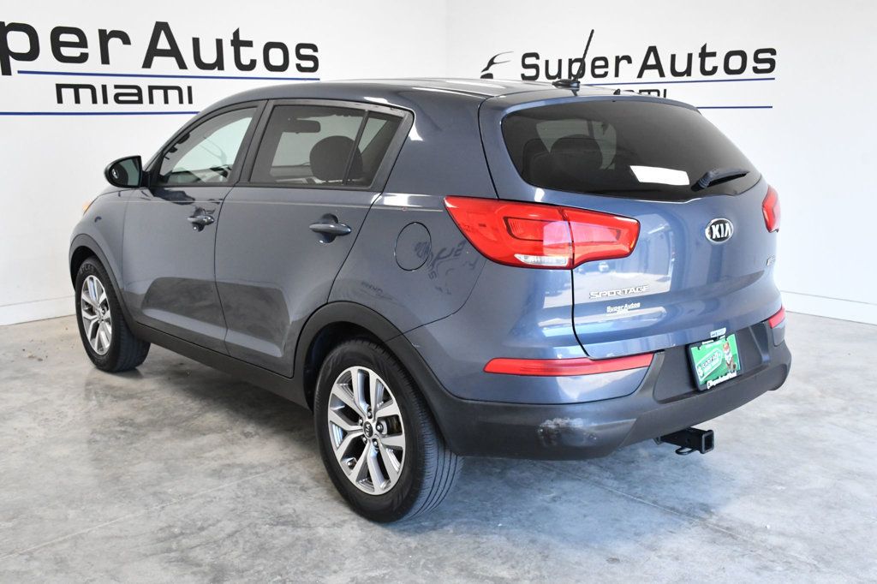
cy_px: 292
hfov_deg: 53.1
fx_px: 877
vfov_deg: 36.8
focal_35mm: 36
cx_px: 438
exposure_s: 1/250
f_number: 8
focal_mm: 24
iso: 2500
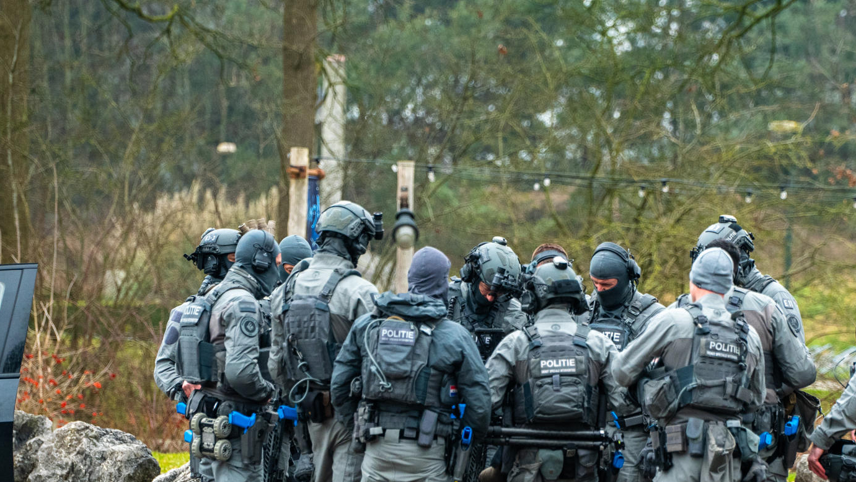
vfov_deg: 4.3
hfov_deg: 7.6
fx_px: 6447
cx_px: 585
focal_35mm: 284
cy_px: 357
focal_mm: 130
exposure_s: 1/1600
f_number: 2.8
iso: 640
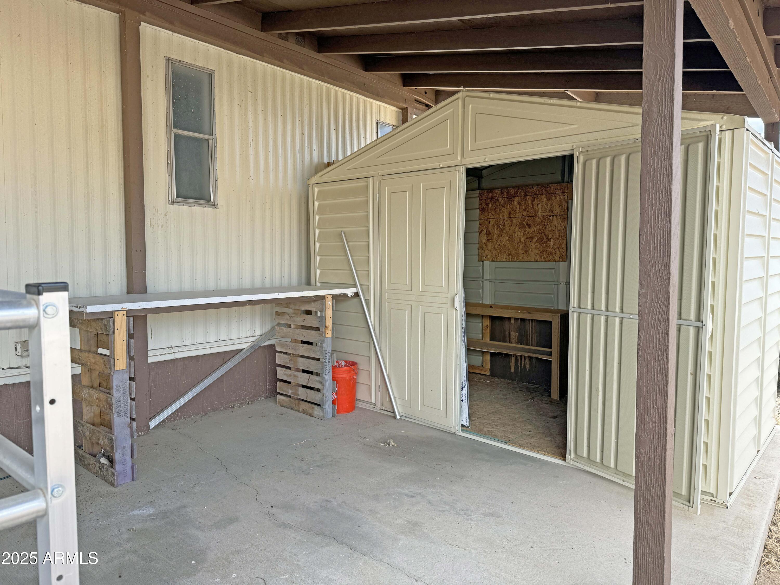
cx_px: 390
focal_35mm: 24
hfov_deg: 71.6
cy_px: 292
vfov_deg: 56.8
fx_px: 541
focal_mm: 6.76
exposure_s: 1/488
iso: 80
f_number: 1.78
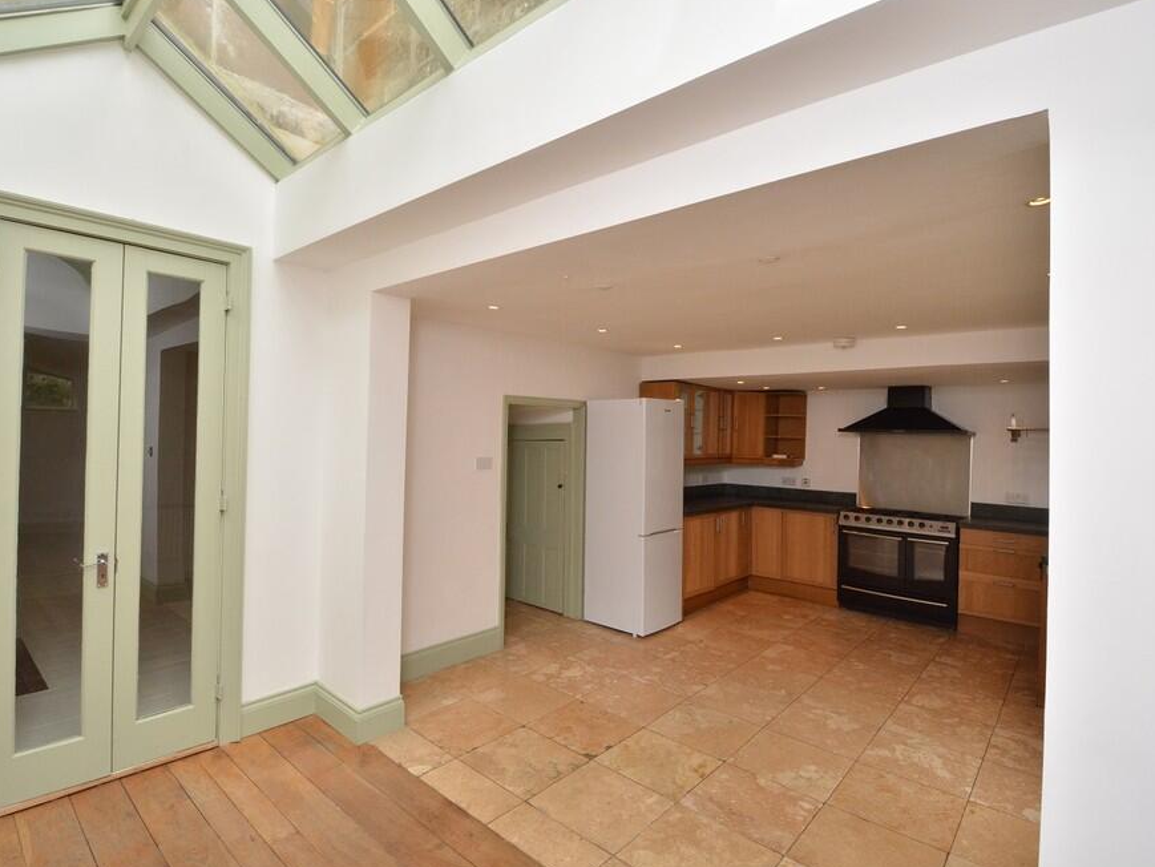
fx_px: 567
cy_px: 424
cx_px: 525
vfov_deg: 74.7
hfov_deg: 90.8
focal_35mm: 17
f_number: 10
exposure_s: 1/160
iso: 1000
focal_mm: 10
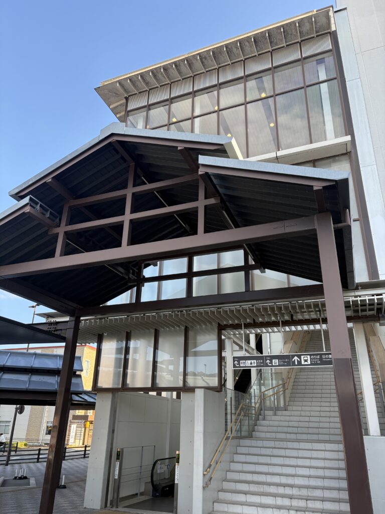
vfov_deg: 67.3
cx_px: 192
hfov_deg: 53.1
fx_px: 386
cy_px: 257
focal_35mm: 26
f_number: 1.6
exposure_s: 1/492
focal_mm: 5.96
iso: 64
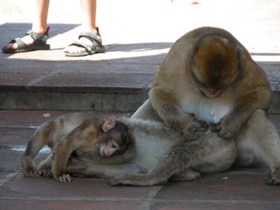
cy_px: 105
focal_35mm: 206
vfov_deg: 7.2
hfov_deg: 9.6
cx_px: 140
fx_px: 1666
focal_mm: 52.4
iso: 100
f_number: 4.1
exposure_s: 1/116
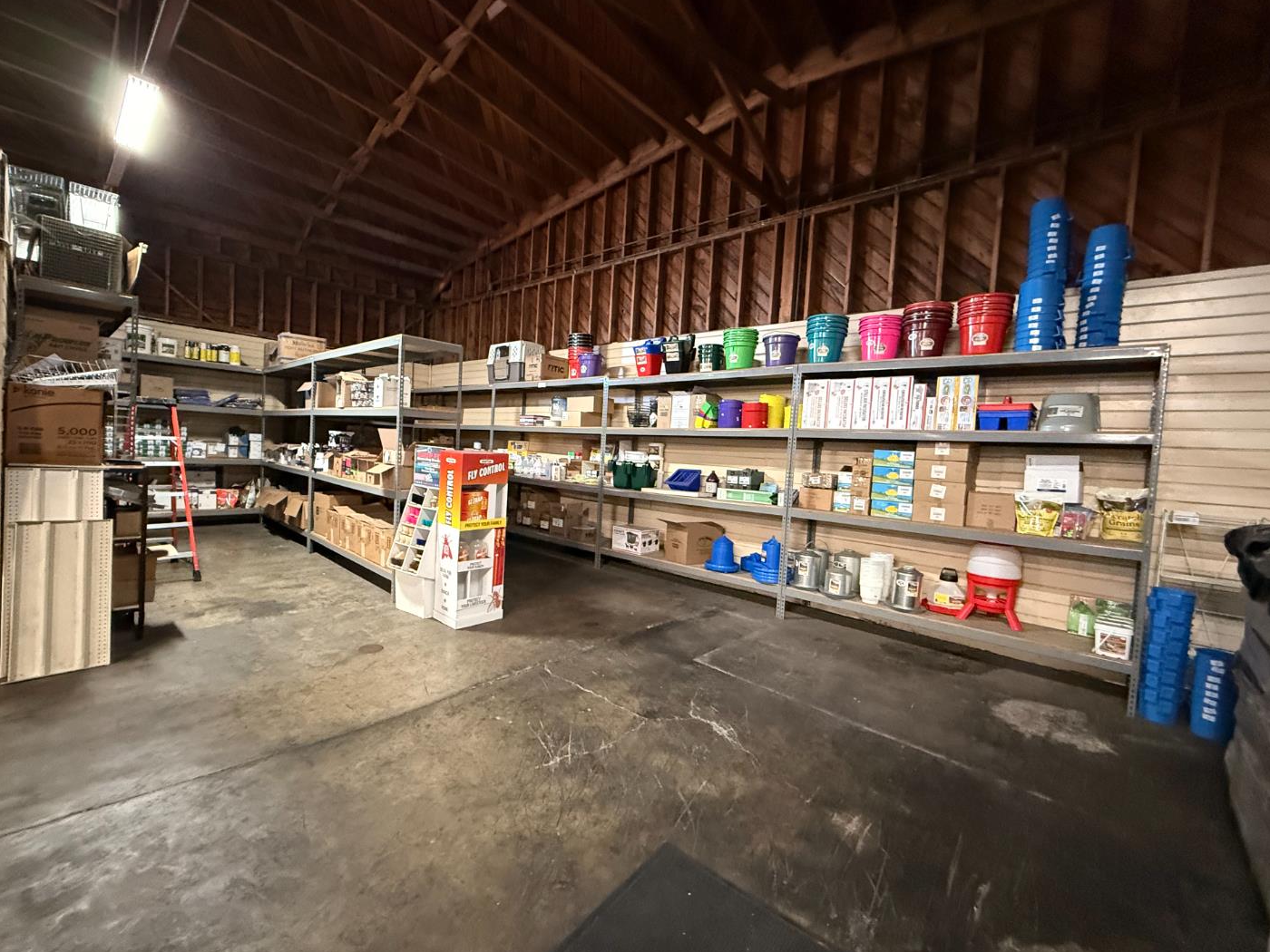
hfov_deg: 98.1
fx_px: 550
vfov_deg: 81.7
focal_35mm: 15
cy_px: 474
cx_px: 605
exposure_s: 1/60
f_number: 2.2
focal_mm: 2.22
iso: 1000
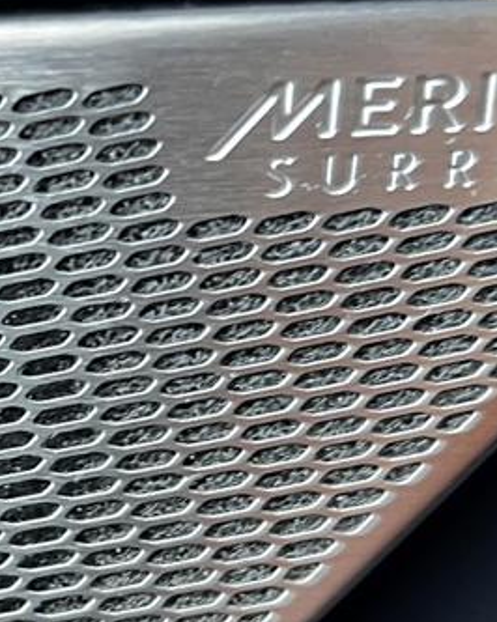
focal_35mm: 104
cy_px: 480
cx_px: -287
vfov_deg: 18.3
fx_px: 1914
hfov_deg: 13.7
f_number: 1.5
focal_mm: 5.7
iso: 160
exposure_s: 1/57
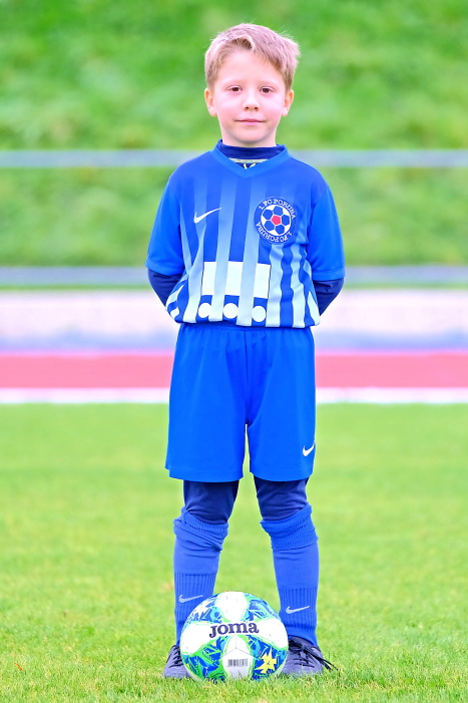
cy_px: 352
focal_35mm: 194
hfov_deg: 7.1
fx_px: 3785
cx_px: 234
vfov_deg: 10.6
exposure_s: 1/250
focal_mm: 129.2
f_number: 2.8
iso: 800
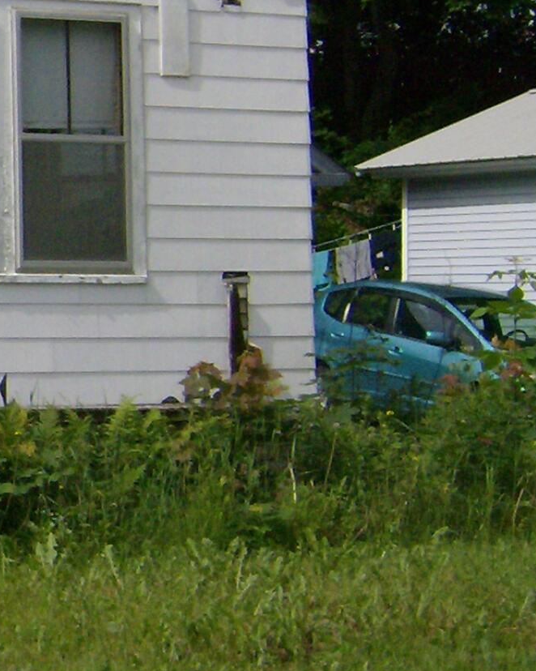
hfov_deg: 11.0
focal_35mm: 128
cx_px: -530
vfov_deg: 14.9
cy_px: 81
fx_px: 2539
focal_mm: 6
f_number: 4.7
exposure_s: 1/1316
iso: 100
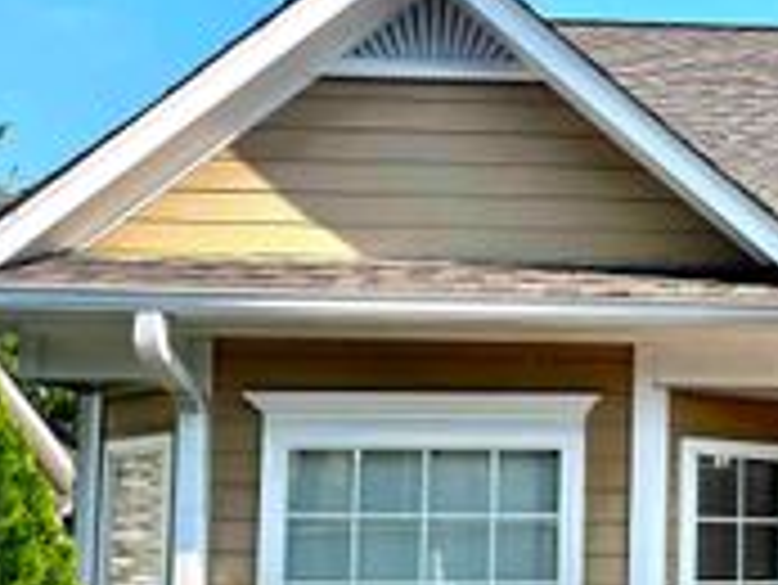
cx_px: 998
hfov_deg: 23.2
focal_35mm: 75
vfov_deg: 19.5
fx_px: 1687
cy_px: 430
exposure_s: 1/2571
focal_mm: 5.1
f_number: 1.6
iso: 50
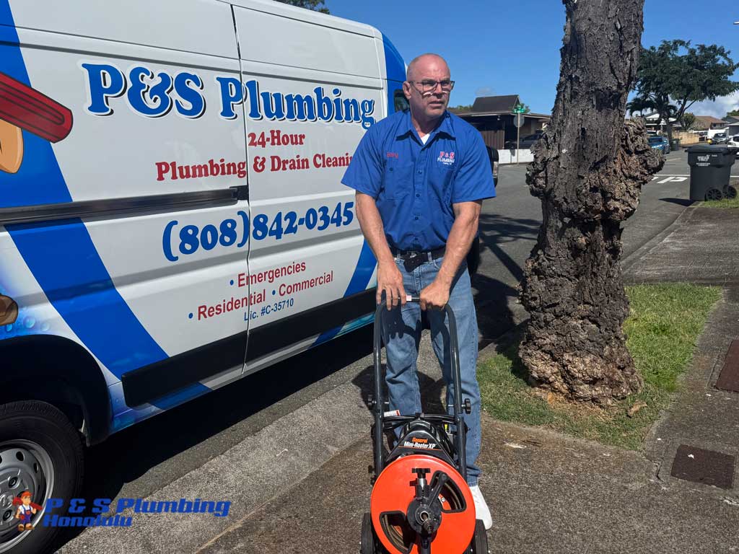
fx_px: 512
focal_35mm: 24
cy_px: 277
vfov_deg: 56.8
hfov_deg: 71.6
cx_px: 370
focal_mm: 6.76
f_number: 1.78
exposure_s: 1/9009
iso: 80
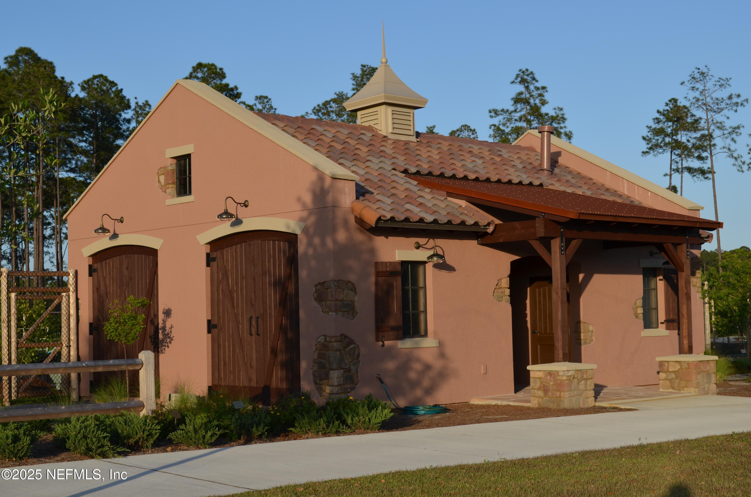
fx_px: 1187
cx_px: 376
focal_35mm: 57
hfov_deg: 35.1
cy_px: 248
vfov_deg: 23.7
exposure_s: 1/250
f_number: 8
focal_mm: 38
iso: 140
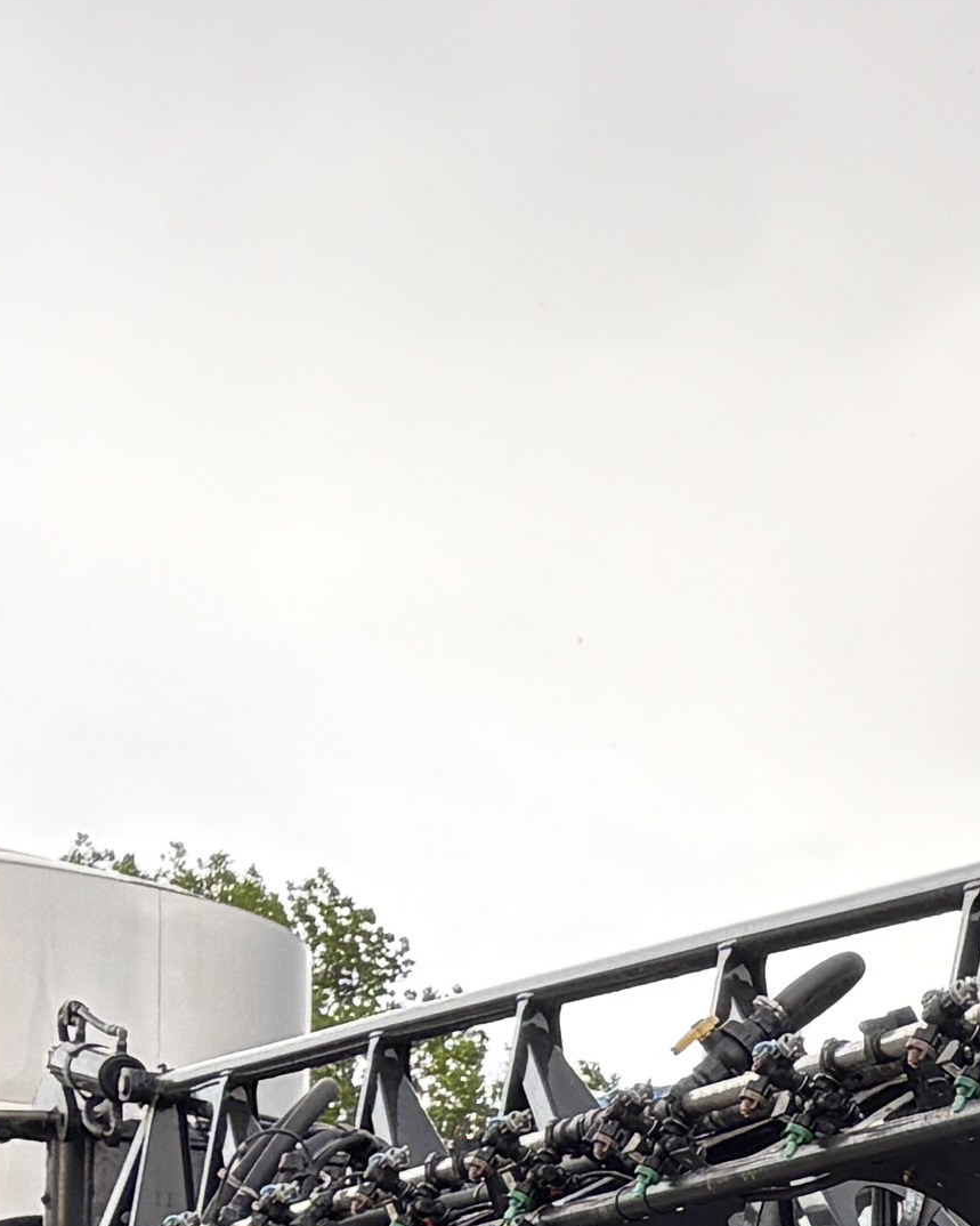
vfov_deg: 13.4
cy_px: 1853
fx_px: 4895
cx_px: 2204
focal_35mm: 135
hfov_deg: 10.2
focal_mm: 5.96
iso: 50
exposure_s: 1/367
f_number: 1.6
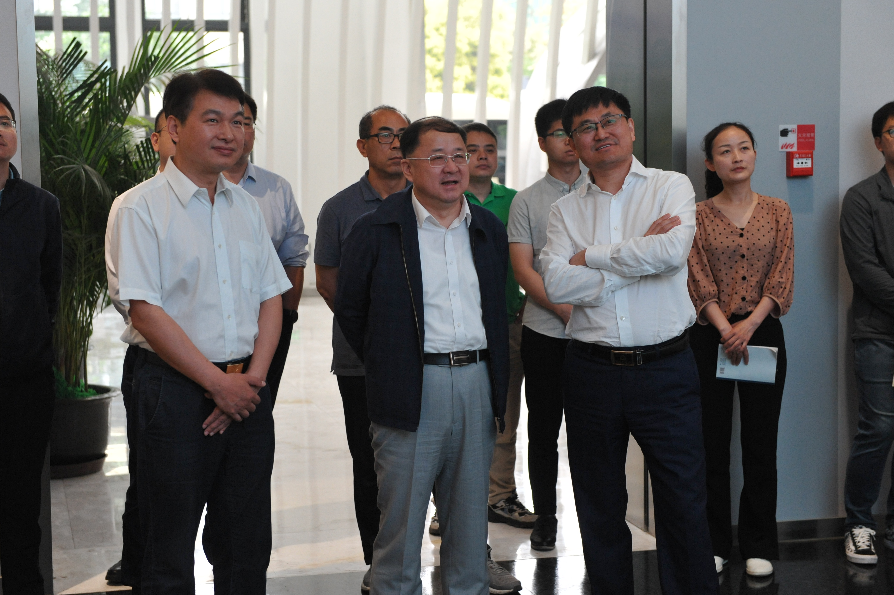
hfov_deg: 31.0
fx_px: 1613
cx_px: 426
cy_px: 293
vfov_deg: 20.9
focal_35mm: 65
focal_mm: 62
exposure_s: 1/250
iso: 2500
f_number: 4
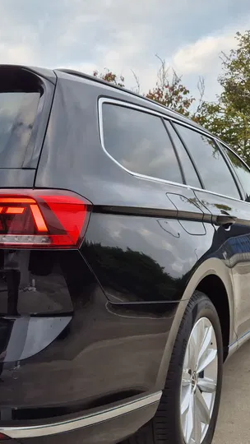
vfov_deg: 51.6
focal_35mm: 39
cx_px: 14
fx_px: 459
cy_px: 236
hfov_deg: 28.9
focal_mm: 5.4
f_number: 1.8
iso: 40
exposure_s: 1/180
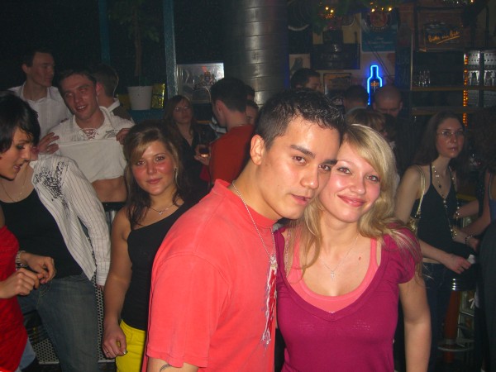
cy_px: 186
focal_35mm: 38
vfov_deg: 37.7
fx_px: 544
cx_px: 248
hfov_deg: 49.0
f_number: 2.8
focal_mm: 7.9
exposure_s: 1/60
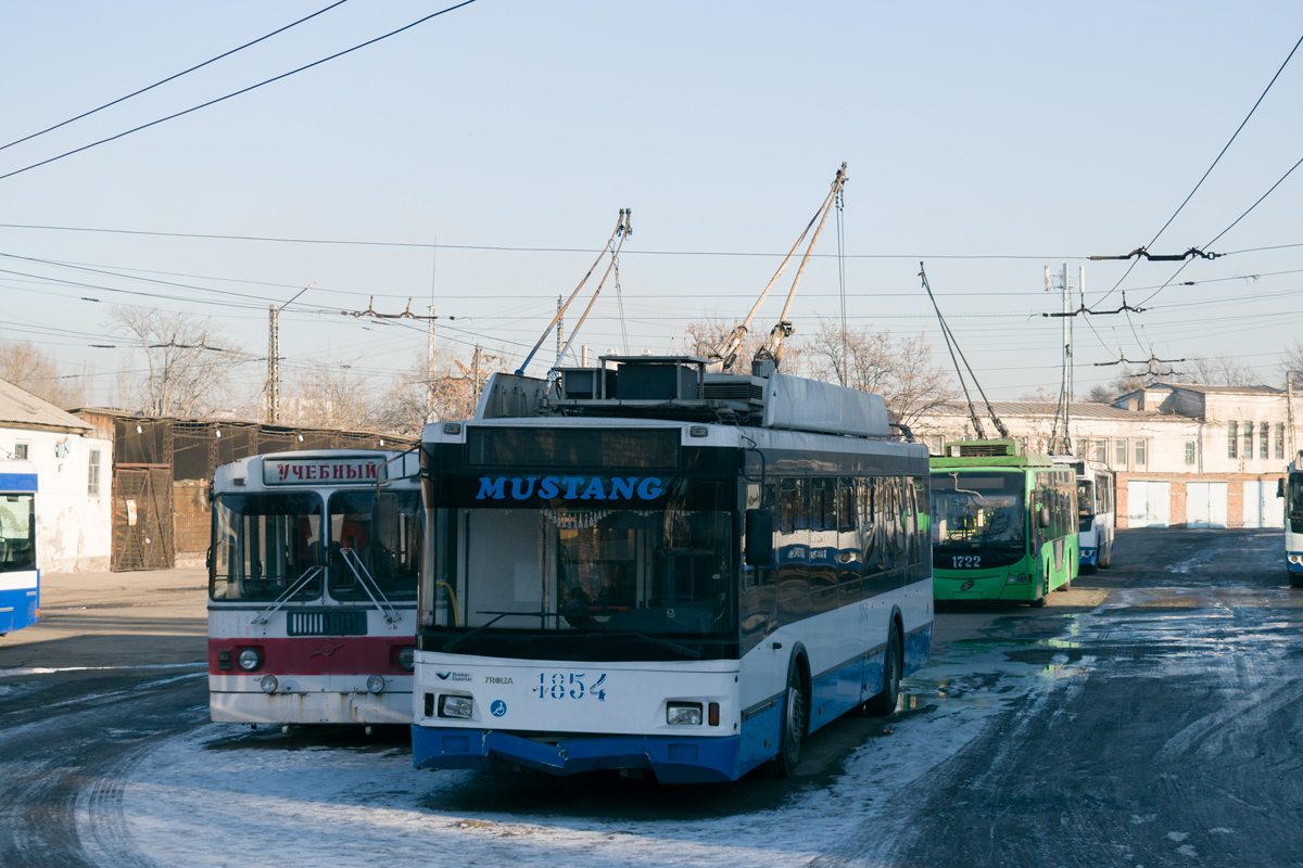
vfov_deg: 22.6
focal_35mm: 60
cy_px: 434
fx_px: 2171
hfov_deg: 33.4
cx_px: 652
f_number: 6.3
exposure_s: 1/640
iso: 100
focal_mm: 40
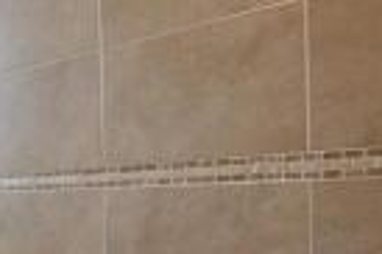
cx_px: -217
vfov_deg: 25.4
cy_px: 214
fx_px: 551
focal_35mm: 52
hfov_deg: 25.9
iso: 125
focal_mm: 10
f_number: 8
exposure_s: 1/6
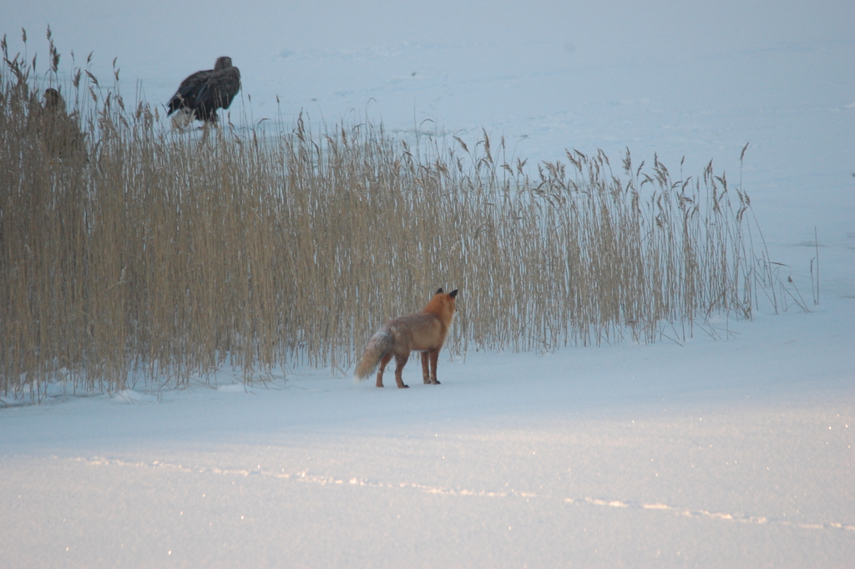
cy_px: 284
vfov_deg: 1.8
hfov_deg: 2.8
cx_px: 428
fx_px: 17798
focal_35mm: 750
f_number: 6.3
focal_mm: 500
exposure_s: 1/320
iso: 800
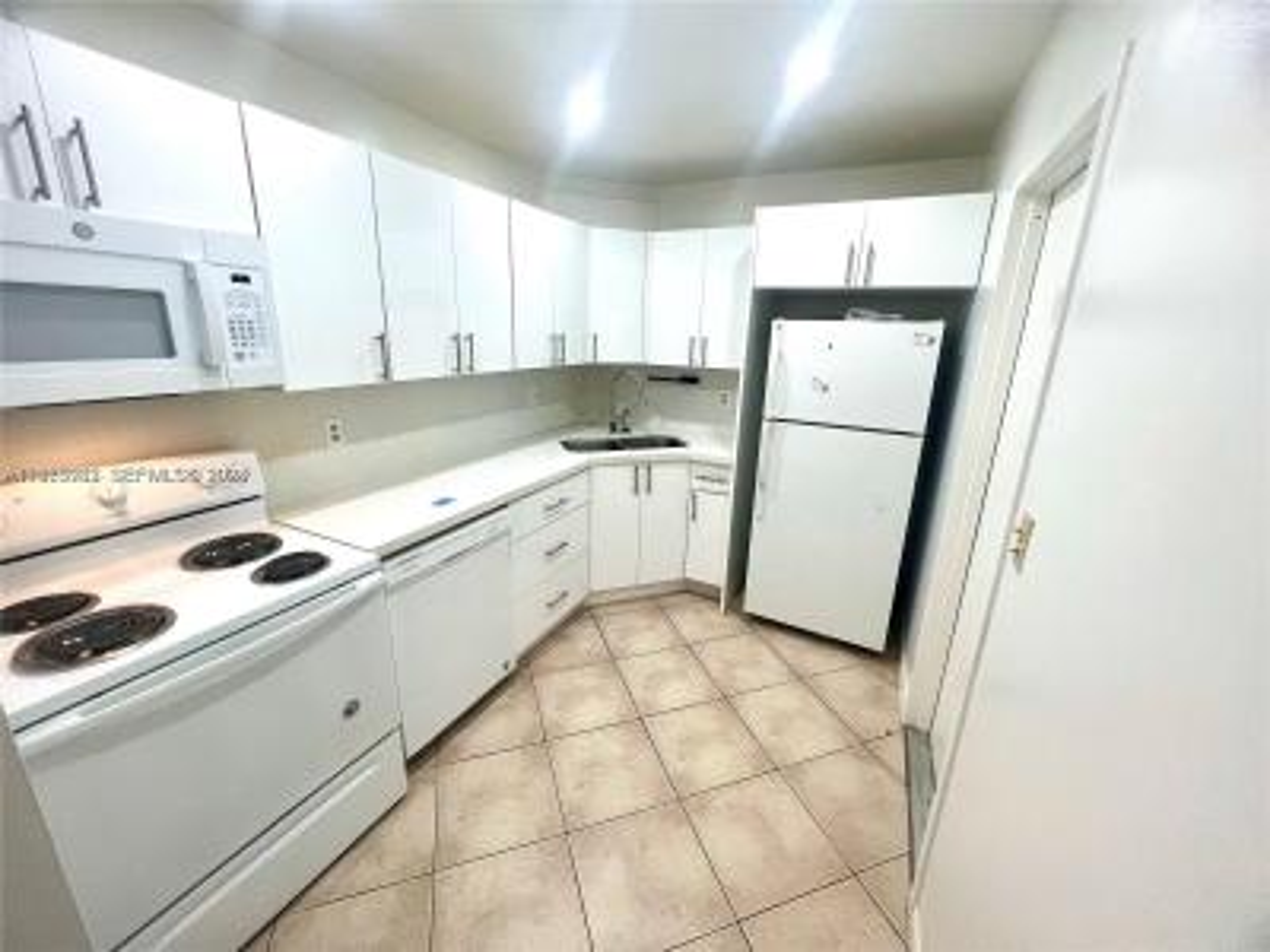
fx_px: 477
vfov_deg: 89.9
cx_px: 635
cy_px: 476
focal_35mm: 13
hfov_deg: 106.2
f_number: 1.8
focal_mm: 1.57
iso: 125
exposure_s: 1/120
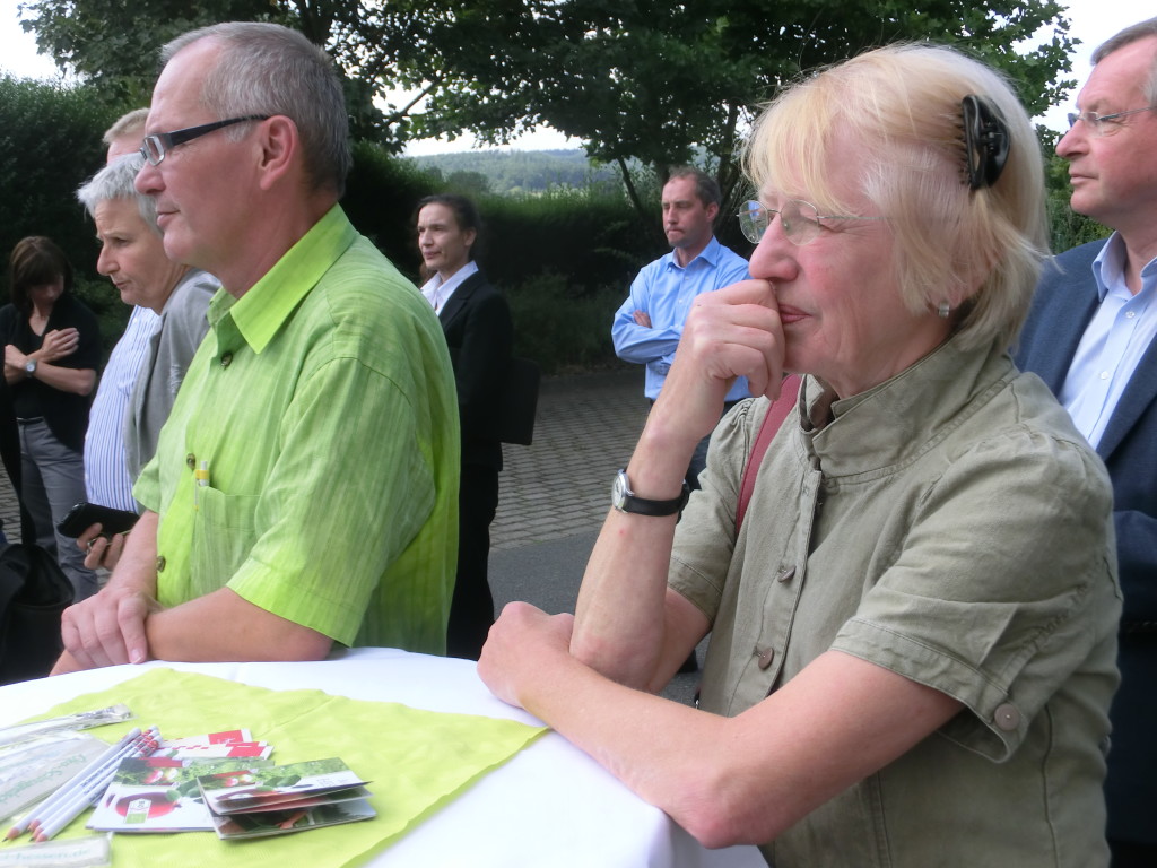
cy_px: 434
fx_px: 1471
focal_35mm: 44
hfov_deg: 42.9
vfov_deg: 32.9
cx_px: 578
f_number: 4.2
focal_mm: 7.87
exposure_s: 1/320
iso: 80
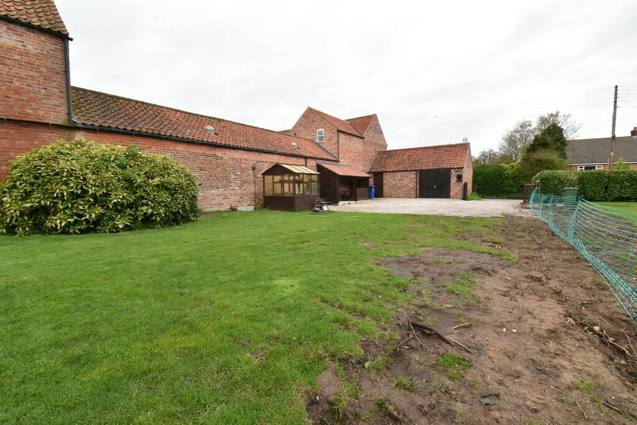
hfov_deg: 100.4
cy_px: 212
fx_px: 265
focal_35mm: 15
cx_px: 318
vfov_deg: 77.3
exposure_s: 1/200
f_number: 13
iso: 800
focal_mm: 10
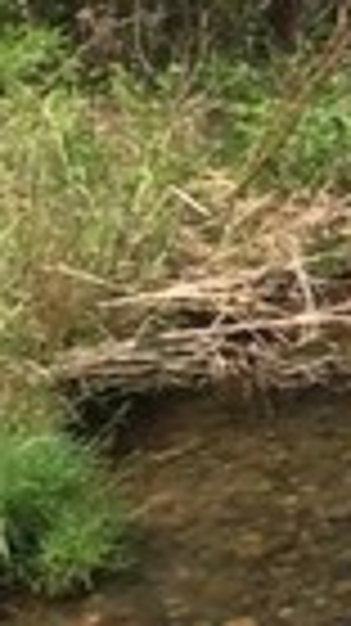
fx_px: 3763
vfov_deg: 9.5
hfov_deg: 4.7
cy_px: 131
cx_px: 1593
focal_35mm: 227
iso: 32
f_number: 2.2
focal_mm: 4.15
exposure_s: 1/954
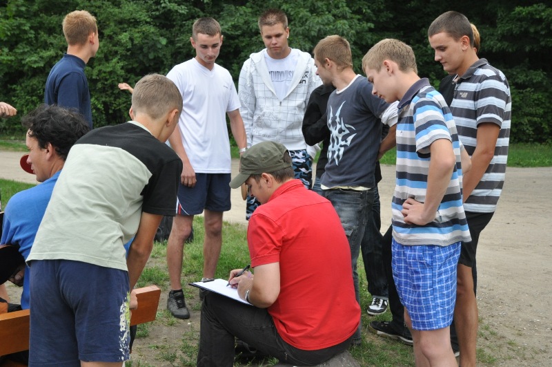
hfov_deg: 42.4
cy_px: 184
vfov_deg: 28.9
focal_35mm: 46
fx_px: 712
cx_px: 276
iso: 800
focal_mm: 31
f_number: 5.6
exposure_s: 1/400
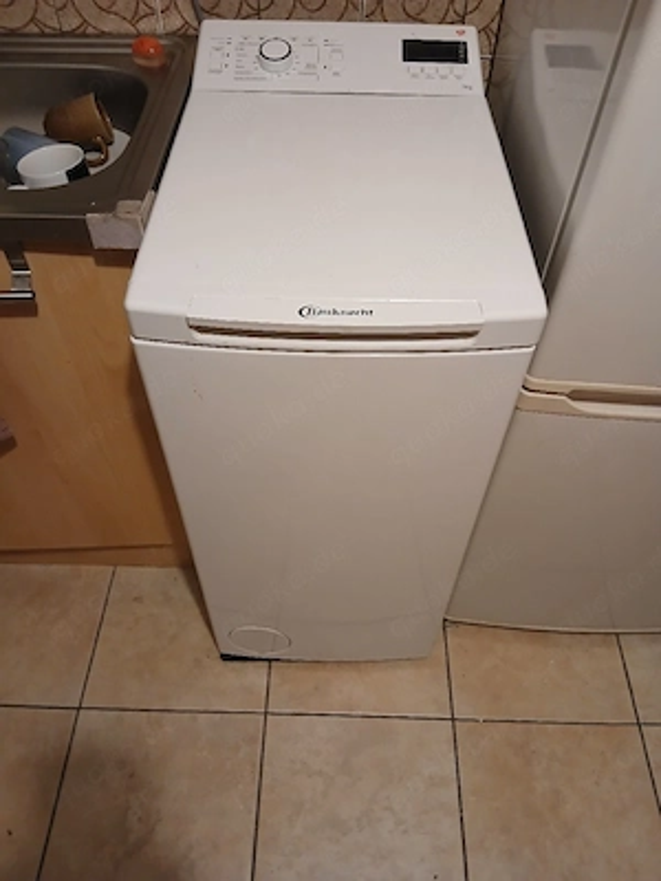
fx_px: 662
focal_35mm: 26
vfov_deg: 67.3
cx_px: 330
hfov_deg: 53.1
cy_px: 440
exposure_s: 1/25.1
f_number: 1.8
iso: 320
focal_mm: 3.98
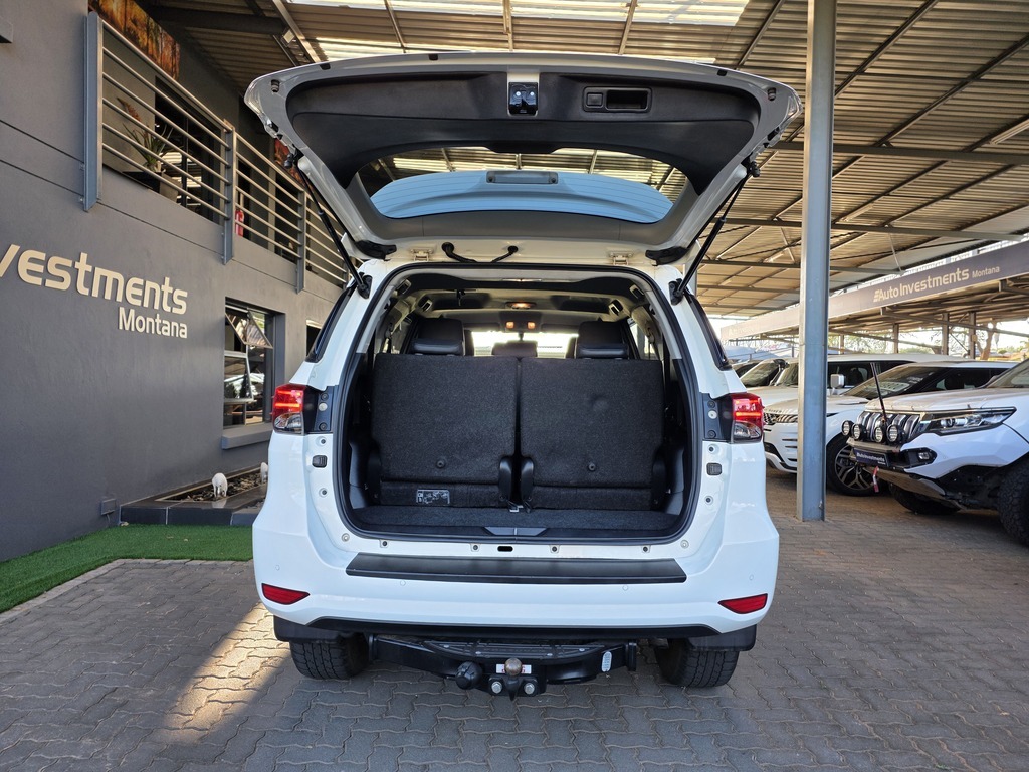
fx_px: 684
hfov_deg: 73.9
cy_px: 386
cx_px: 514
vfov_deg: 58.9
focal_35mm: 23
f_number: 1.7
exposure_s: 1/180
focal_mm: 6.25
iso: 40
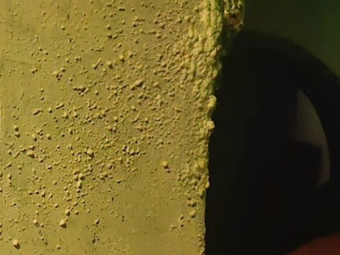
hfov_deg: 16.5
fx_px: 1002
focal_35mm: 102
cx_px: -246
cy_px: 478
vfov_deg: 13.0
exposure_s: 1/15
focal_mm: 5.4
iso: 1000
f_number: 1.8
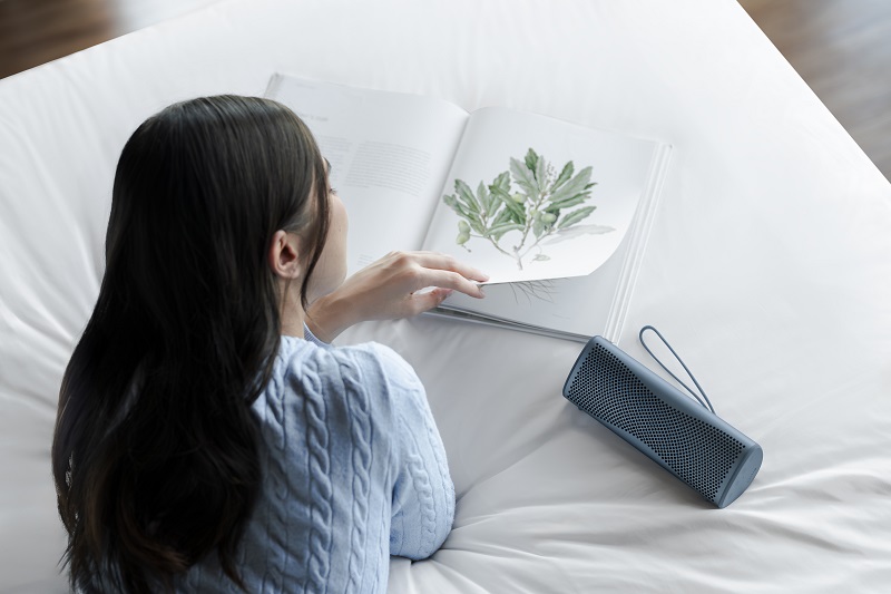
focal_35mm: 50
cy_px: 297
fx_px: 1237
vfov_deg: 27.0
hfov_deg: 39.6
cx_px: 446
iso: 200
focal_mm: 50
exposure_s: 1/640
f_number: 1.8
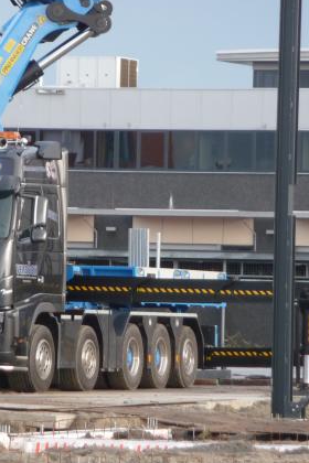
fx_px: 5356
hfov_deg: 3.3
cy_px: 220
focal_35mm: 416
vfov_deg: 5.0
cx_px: 102
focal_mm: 47
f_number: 4.9
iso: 200
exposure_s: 1/125
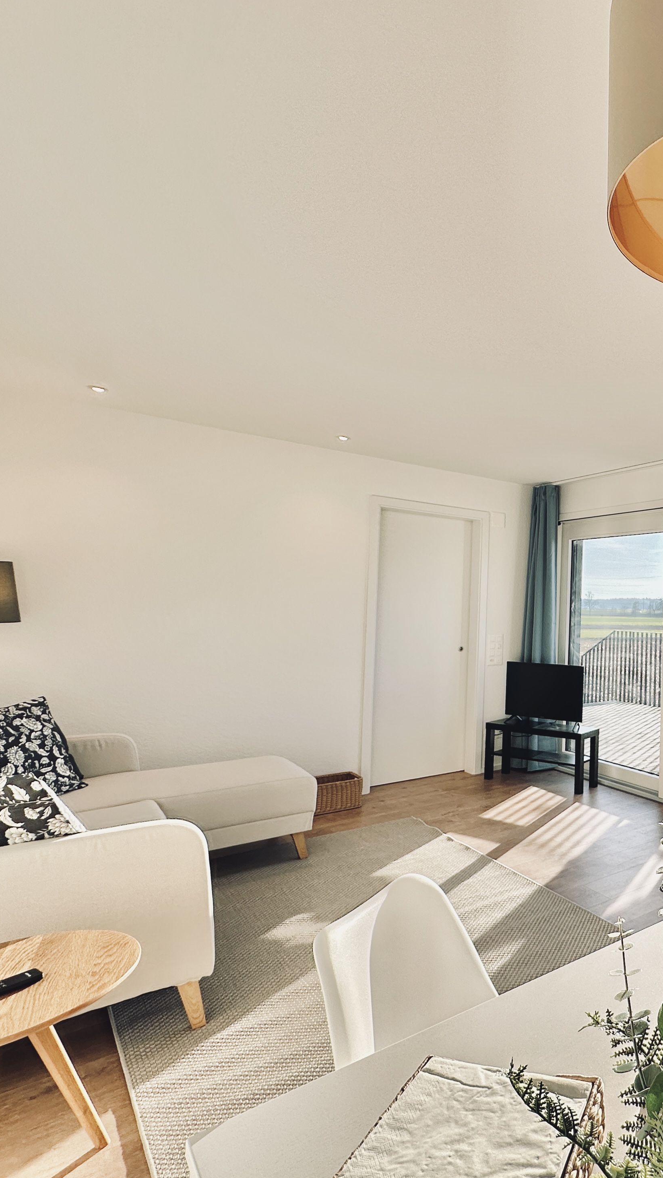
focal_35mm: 21
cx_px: 674
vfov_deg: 83.8
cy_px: 591
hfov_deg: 44.8
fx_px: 656
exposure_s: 1/477
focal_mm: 2.22
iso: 40
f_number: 2.2
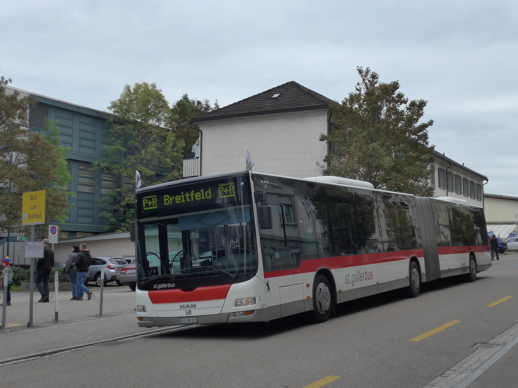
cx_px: 259
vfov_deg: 31.5
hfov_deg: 41.2
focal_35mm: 46
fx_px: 688
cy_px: 194
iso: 160
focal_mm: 9.5
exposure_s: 1/800
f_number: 3
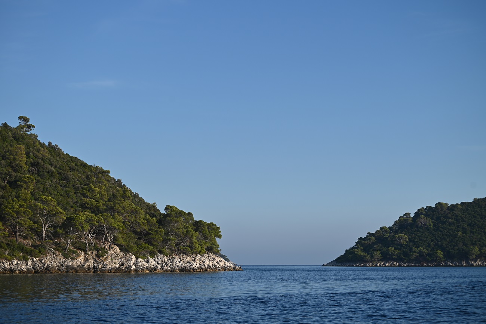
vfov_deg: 18.2
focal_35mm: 75
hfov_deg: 27.0
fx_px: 1013
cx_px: 243
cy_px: 162
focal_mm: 75
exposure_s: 1/640
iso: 100
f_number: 6.3
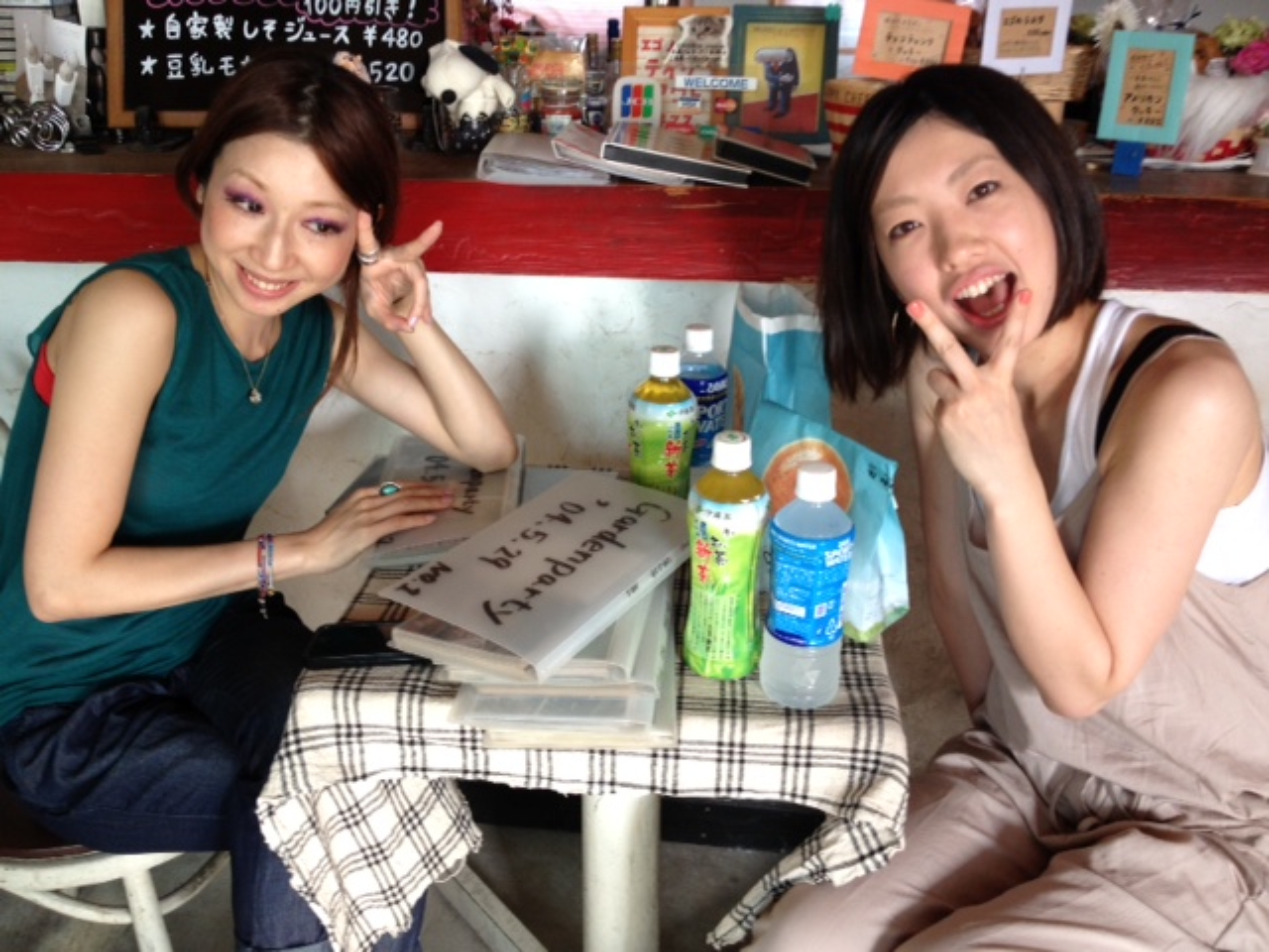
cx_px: 634
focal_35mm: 35
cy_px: 476
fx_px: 1283
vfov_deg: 40.7
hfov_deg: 52.6
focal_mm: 4.28
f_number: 2.4
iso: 80
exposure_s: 1/30
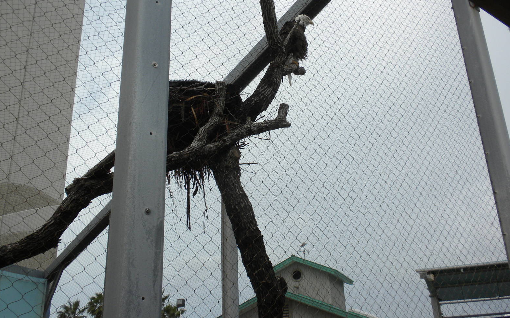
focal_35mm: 40
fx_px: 556
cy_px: 148
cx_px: 252
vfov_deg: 32.0
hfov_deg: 49.3
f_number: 10
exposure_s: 1/163
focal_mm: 6.6
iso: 64
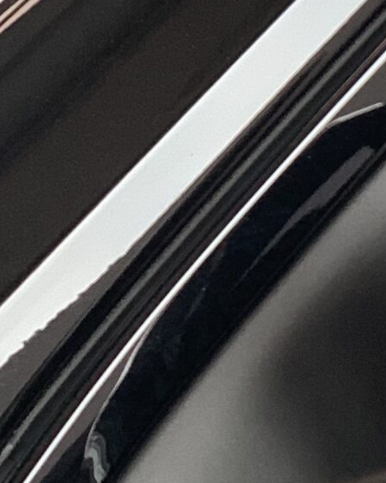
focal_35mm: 233
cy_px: 299
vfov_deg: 8.3
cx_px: 795
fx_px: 3329
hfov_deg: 6.4
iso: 125
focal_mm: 6
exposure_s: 1/60
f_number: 2.4
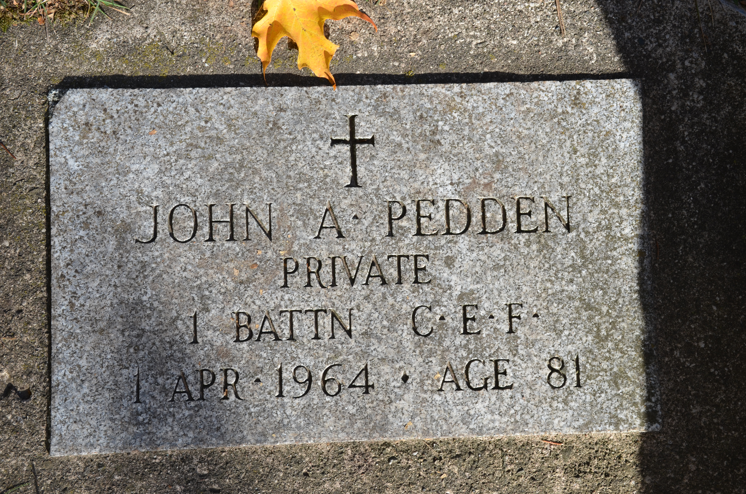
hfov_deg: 32.0
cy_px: 247
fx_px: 1303
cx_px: 373
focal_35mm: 63
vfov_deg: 21.5
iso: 200
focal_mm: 42
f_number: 8
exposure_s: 1/250
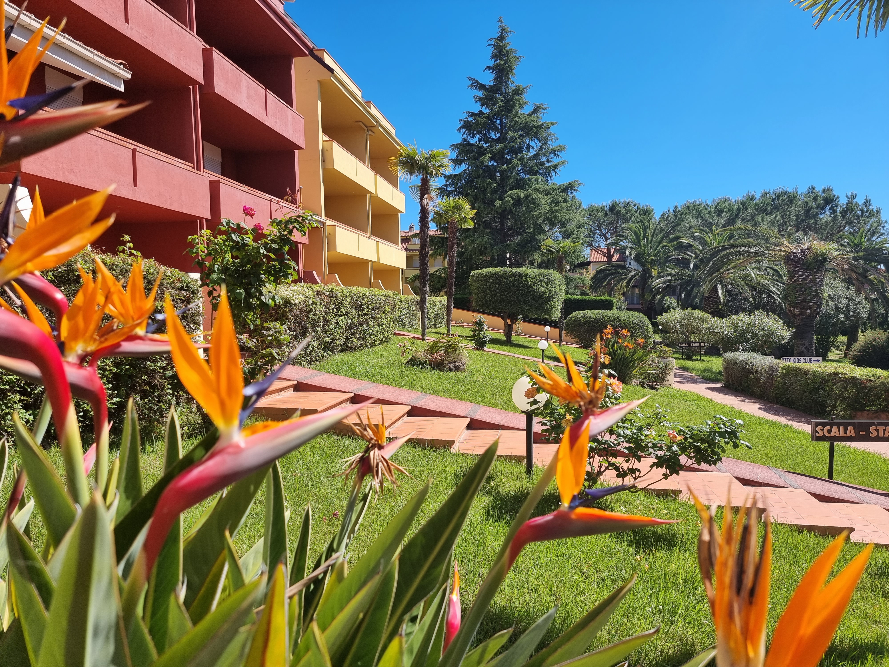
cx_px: 444
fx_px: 616
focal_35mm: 24
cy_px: 334
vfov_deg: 56.8
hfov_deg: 71.6
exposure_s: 1/800
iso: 50
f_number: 1.8
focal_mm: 6.7
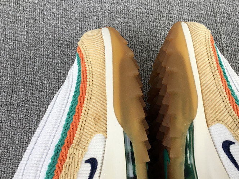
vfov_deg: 34.3
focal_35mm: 42
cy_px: 92
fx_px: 290
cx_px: 145
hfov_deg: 44.5
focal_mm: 3.3
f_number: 2.4
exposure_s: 1/132
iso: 25
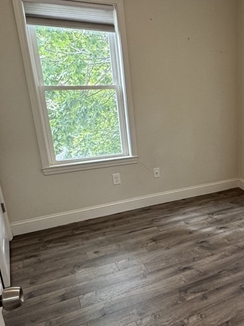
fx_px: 311
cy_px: 181
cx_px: 220
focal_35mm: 33
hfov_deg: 39.7
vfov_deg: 55.3
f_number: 2.2
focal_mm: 2.22
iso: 200
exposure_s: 1/60
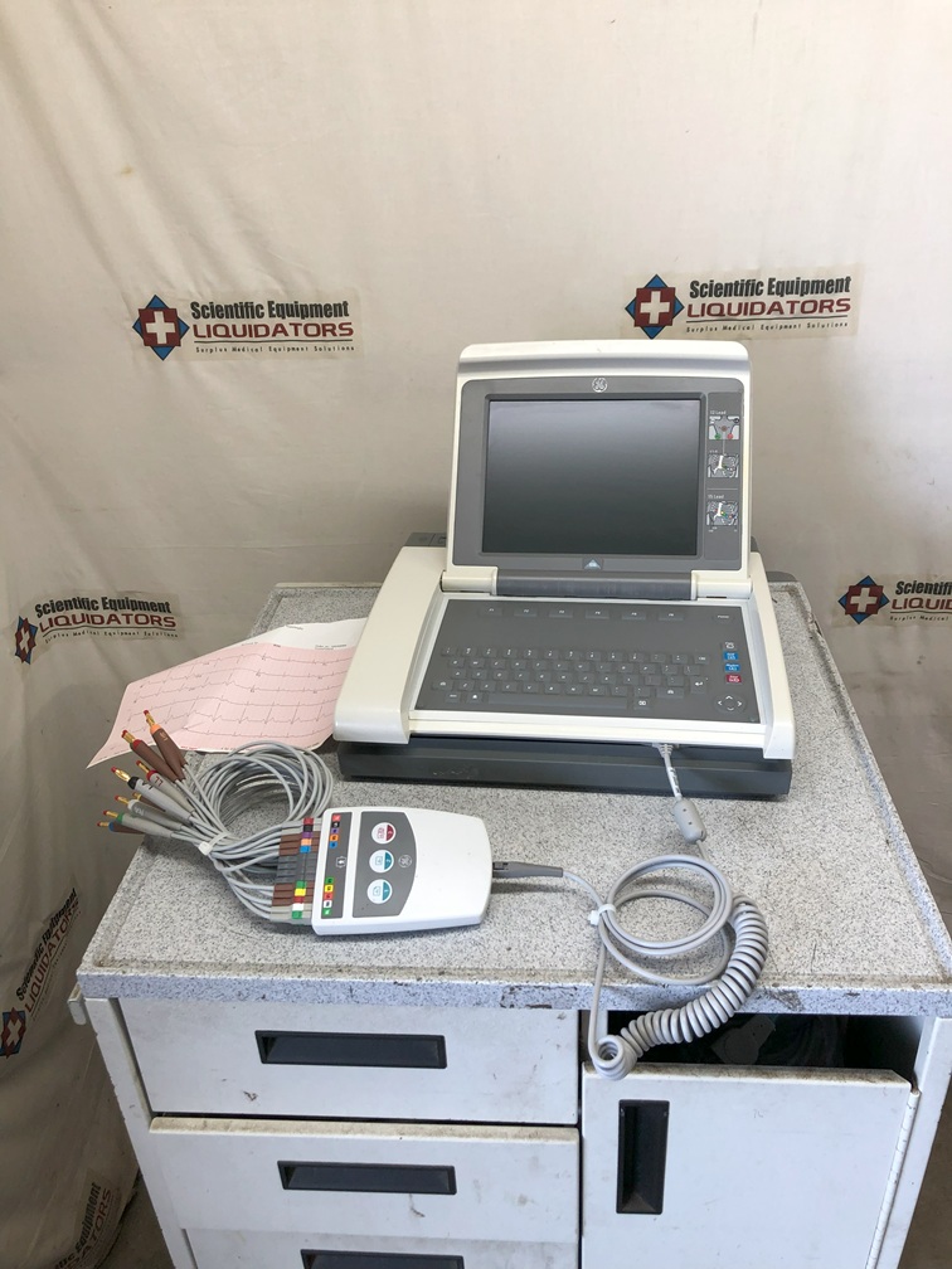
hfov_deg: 49.7
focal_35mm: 28
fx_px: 1027
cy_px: 634
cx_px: 476
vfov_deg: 63.4
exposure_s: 1/120
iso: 50
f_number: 1.8
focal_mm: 3.99
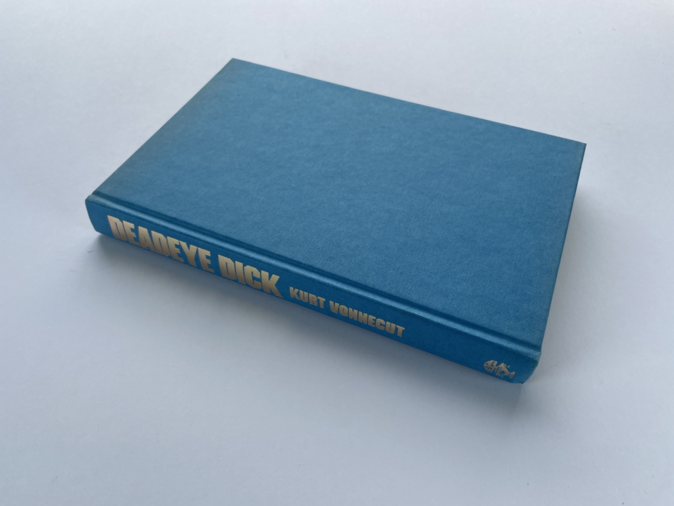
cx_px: 337
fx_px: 506
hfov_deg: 67.3
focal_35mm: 26
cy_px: 253
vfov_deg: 53.1
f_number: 1.6
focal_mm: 4.2
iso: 32
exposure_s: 1/287
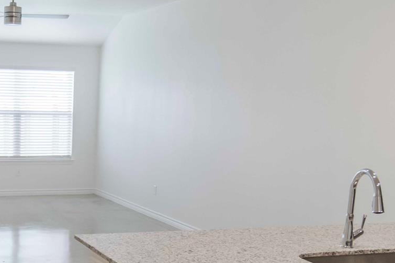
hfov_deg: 33.0
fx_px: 625
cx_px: 30
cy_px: 210
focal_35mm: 57
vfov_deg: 23.4
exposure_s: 1/160
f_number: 4
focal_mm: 14
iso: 800
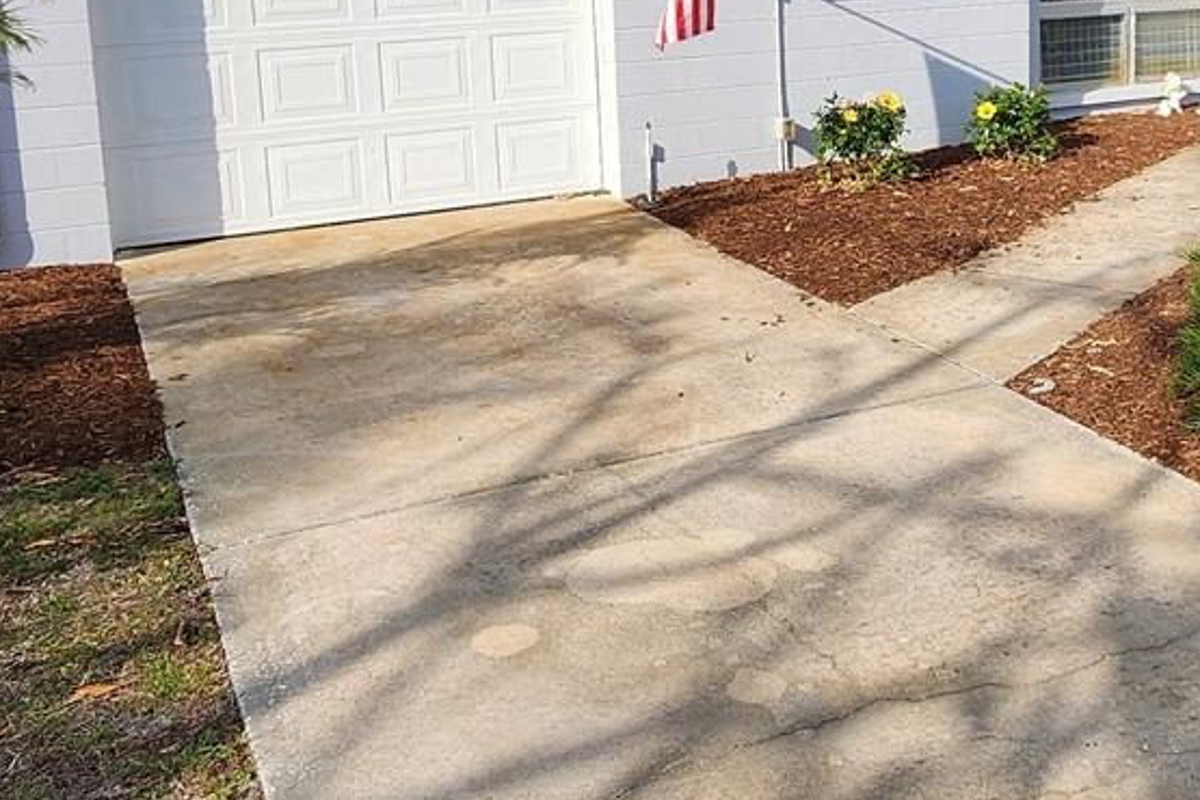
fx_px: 1300
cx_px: 856
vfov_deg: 33.0
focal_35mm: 39
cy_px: 130
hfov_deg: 48.2
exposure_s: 1/1601
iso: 50
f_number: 2.2
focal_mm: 2.2
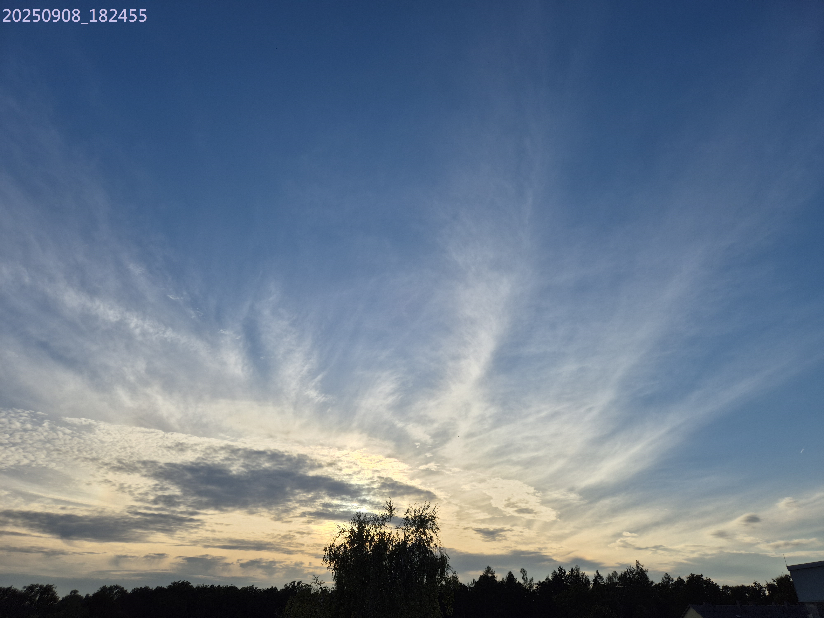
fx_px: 547
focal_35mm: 23
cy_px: 309
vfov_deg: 58.9
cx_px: 412
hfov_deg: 73.9
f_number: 1.8
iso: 25
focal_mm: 5.4
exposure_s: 1/3280
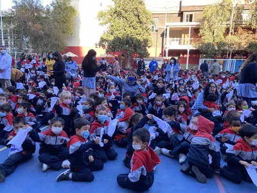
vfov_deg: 53.1
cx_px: 128
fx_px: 193
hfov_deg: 67.3
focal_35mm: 26
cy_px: 96
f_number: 1.8
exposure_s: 1/122
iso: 50
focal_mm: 4.25
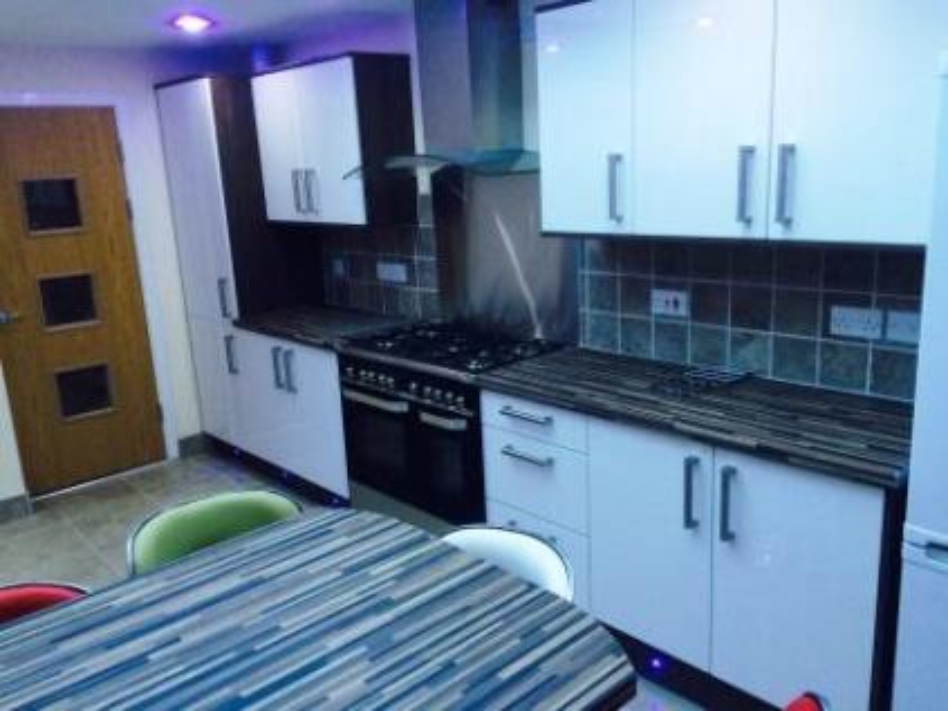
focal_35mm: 29
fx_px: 794
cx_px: 474
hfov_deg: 61.7
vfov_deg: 48.2
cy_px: 356
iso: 100
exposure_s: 1/30
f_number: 2.2
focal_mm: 4.15
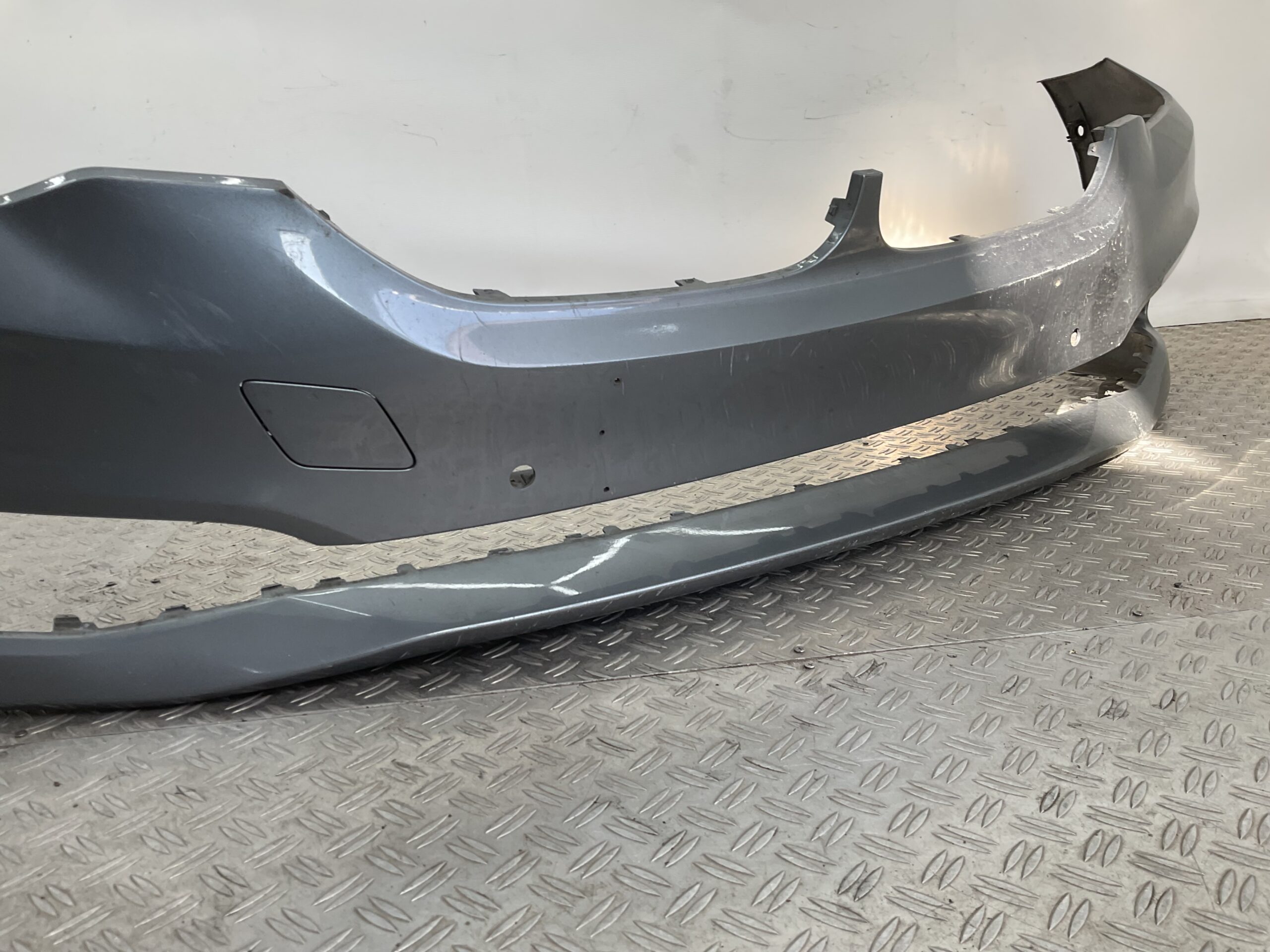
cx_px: 635
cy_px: 476
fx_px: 1064
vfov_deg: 48.2
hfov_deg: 61.7
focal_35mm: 29
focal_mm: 3
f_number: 1.8
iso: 16
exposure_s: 1/143
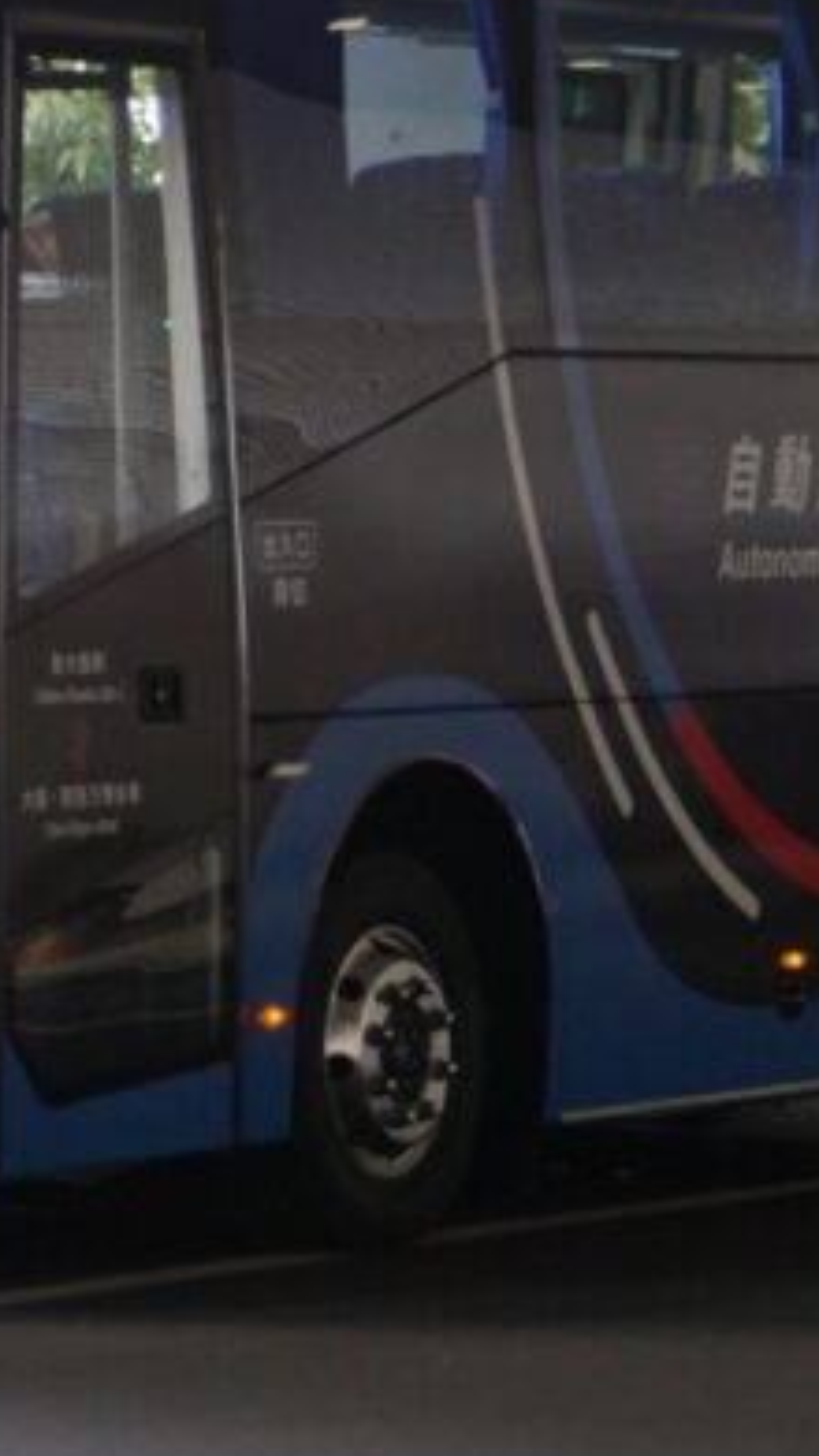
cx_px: 145
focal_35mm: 206
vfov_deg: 10.4
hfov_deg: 5.9
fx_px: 7951
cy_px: 458
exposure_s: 1/80
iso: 640
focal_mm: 50
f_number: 4.5
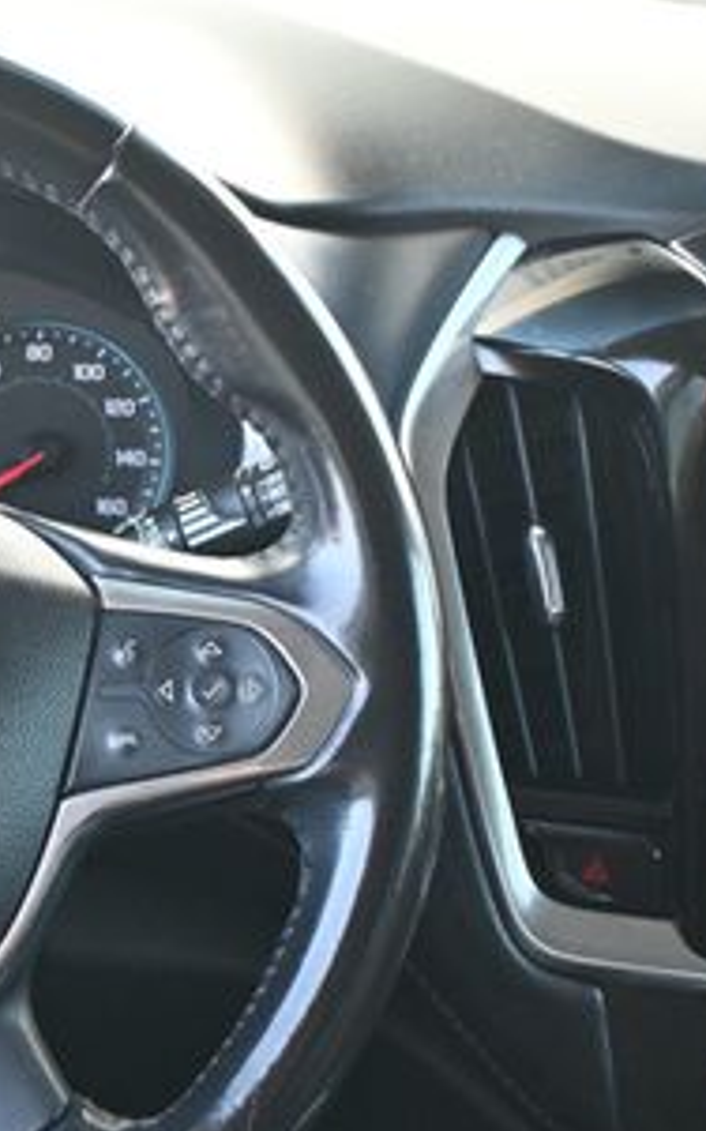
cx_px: -259
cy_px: 706
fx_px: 2803
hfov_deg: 13.7
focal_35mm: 91
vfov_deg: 22.7
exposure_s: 1/125
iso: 720
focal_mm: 28
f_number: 4.5
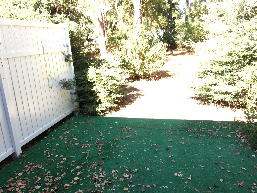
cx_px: 128
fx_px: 215
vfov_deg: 48.2
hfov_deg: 61.7
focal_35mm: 29
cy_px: 96
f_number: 2.2
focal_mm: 4.15
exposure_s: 1/120
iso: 40
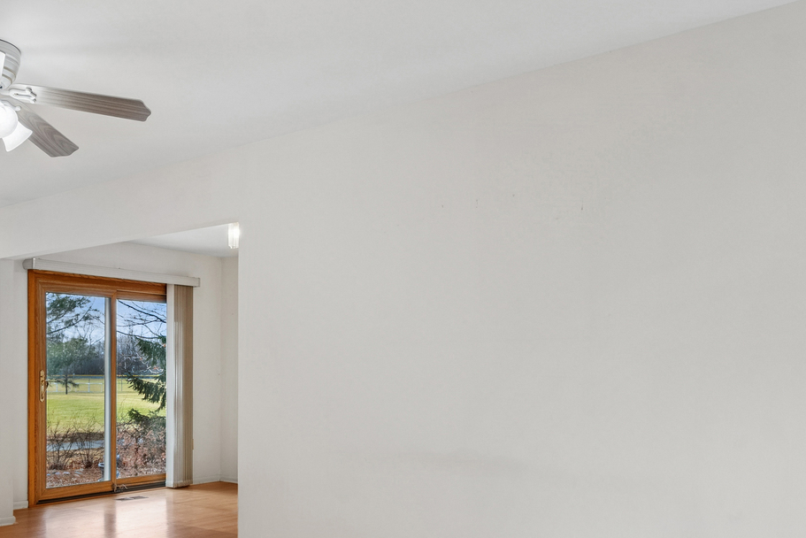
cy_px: 392
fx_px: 717
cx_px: 142
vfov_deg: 40.2
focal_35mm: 32
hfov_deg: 54.0
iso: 320
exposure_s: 1/40
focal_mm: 12
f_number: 8
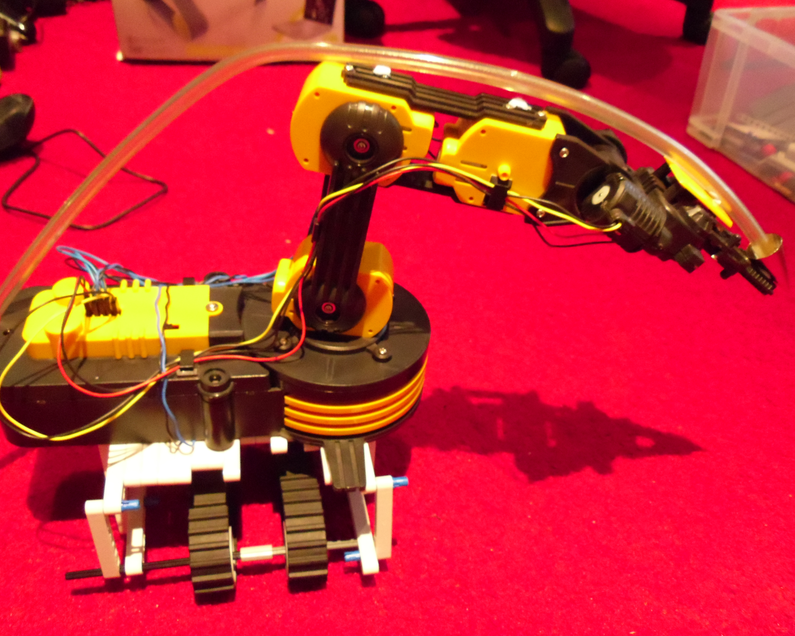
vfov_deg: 43.4
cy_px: 310
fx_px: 800
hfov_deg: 52.8
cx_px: 387
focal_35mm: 34
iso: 800
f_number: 3.3
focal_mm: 5.6
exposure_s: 1/14
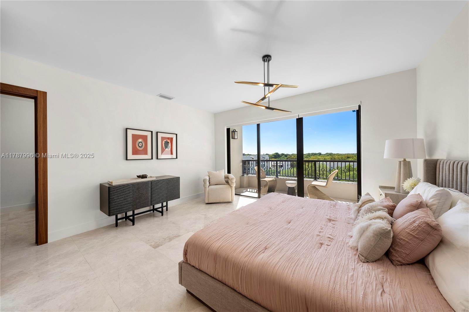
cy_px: 156
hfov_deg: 112.6
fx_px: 156
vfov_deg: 90.0
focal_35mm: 12
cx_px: 234
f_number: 8
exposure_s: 1/640
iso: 400
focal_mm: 12
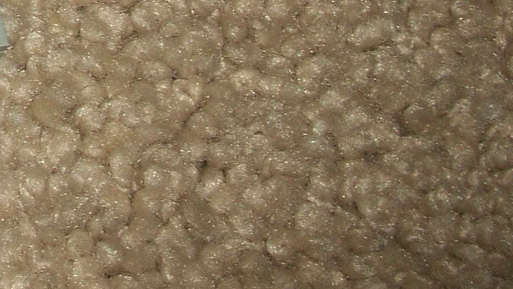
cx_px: -417
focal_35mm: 149
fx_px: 2027
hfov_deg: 13.0
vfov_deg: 7.7
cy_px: -321
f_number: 7.1
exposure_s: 1/40
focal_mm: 7.7
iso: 50
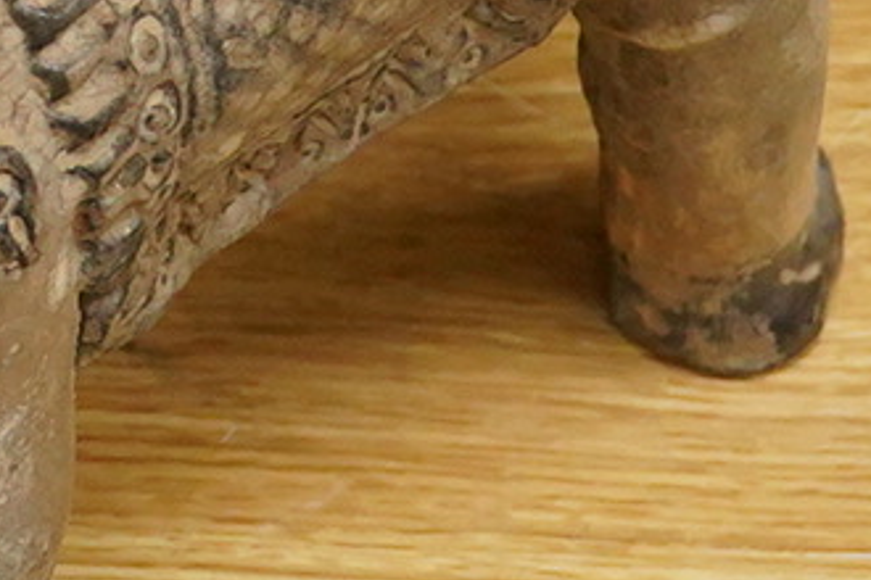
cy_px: -572
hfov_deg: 7.5
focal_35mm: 268
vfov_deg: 5.0
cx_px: -565
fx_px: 6484
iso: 2500
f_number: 5
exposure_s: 1/400
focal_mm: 30
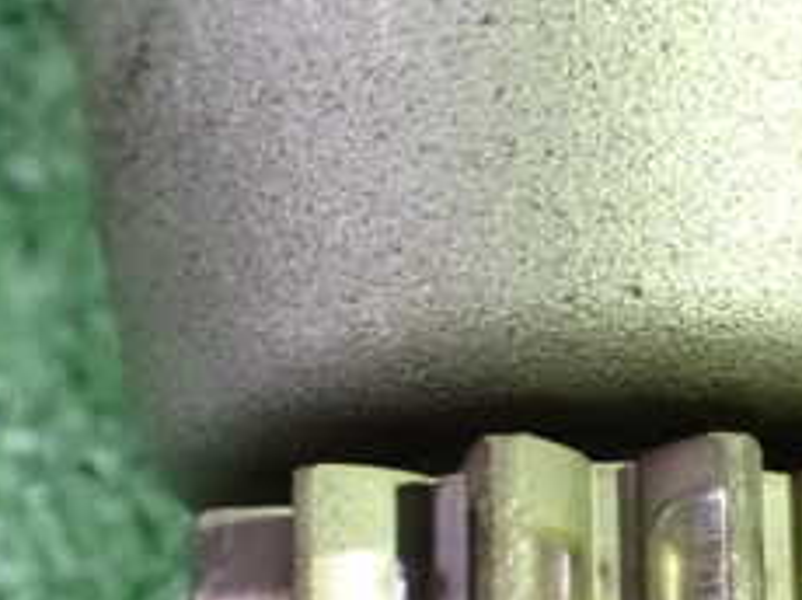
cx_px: 610
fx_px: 2476
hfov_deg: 18.3
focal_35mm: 107
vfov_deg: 13.7
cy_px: 474
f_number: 2.8
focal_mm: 7.31
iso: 1600
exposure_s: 1/25
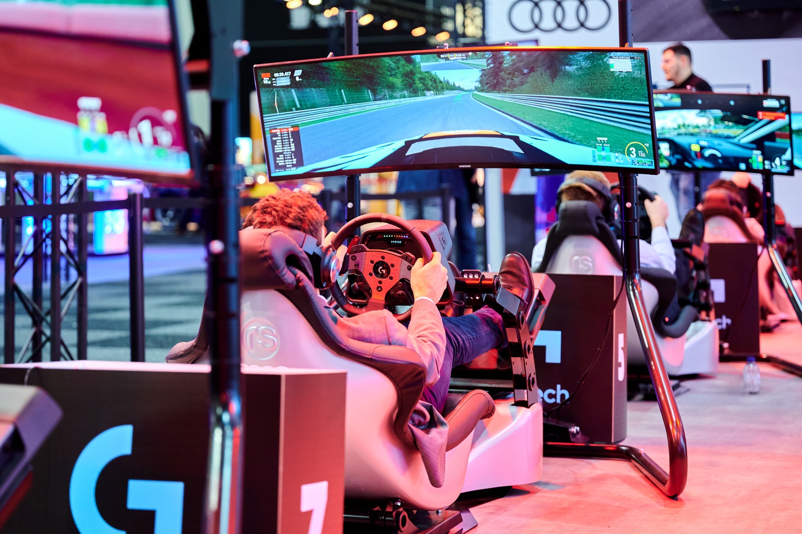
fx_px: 1559
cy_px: 267
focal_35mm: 70
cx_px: 401
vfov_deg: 19.4
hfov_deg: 28.9
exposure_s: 1/200
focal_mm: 70
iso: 800
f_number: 2.8
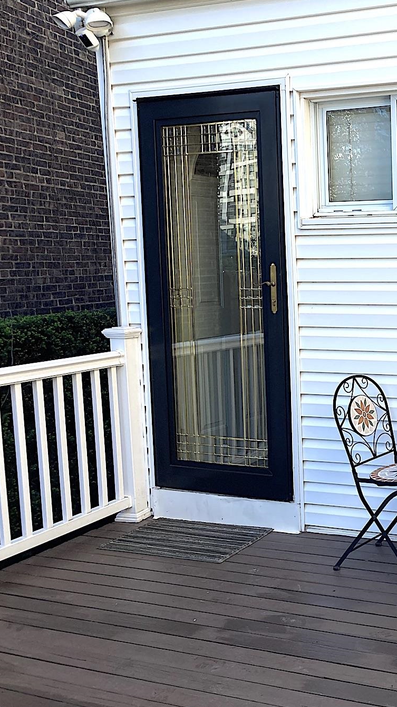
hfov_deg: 26.3
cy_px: 353
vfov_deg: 49.4
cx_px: 456
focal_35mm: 41
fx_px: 767
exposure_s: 1/349
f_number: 1.8
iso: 20
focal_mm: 3.99
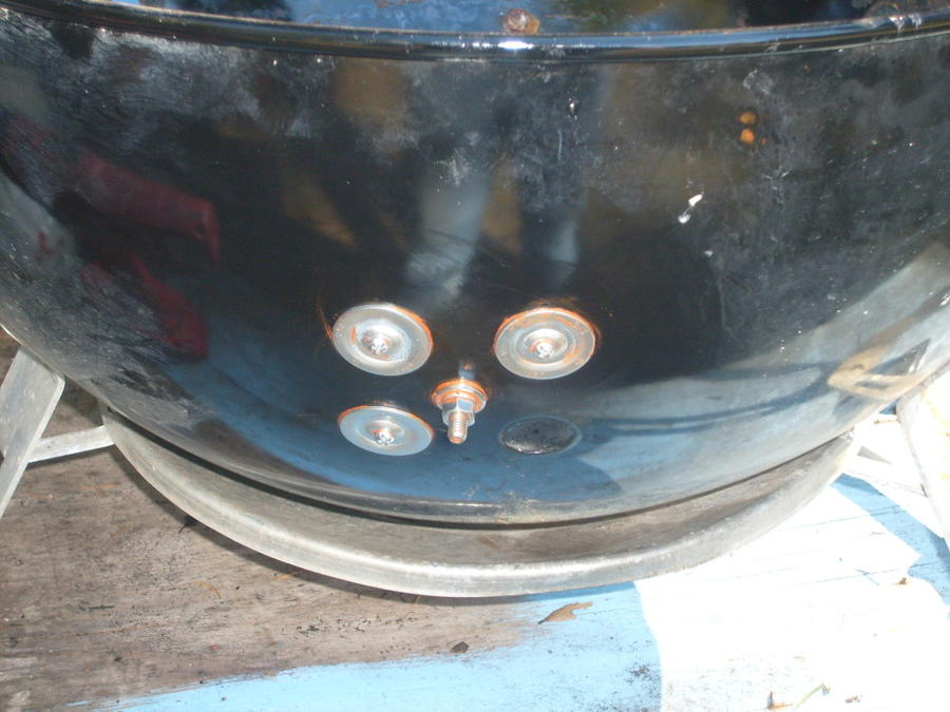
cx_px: 475
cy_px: 356
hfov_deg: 31.7
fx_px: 1674
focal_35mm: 61
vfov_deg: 24.0
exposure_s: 1/60
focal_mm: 10.3
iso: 100
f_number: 3.6
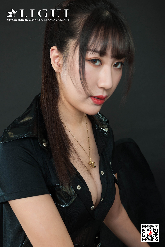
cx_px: 82
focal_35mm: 60
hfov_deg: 22.6
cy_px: 124
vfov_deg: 33.4
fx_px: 412
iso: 320
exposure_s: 1/125
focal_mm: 60
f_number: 9
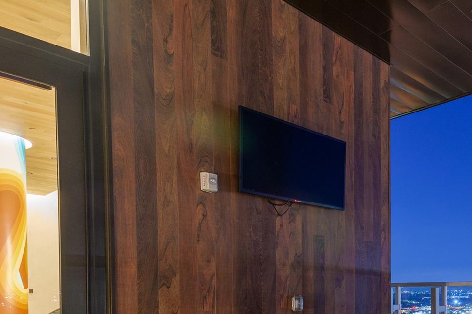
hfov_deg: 51.6
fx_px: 446
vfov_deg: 36.6
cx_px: 391
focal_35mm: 34
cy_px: 279
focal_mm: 16
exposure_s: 10
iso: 200
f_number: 5
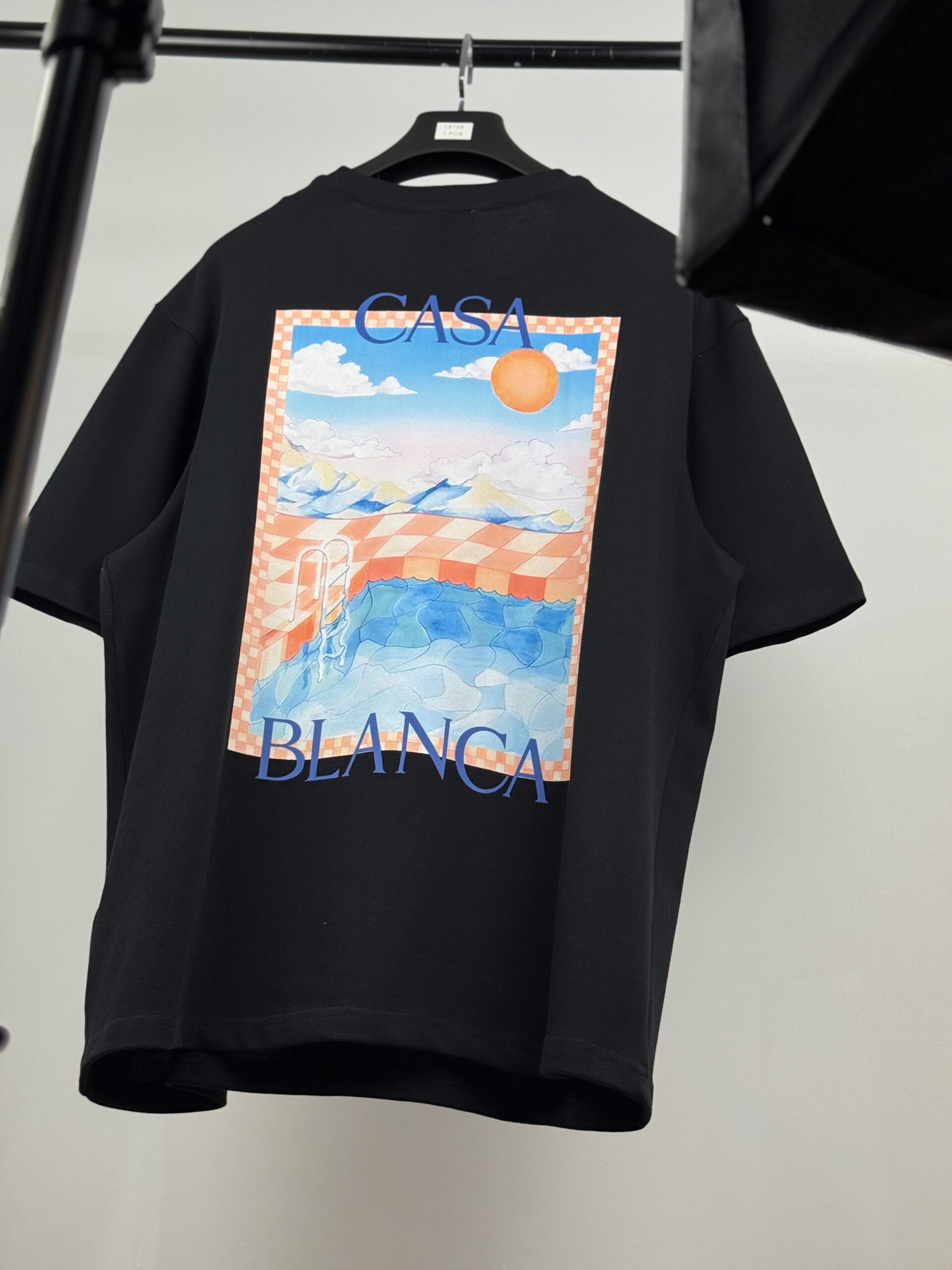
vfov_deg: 39.7
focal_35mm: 48
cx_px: 476
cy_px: 635
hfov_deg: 30.3
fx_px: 1760
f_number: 1.78
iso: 64
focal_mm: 6.76
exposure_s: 1/165
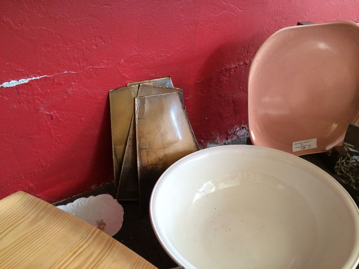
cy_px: 134
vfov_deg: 46.8
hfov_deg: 60.0
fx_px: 311
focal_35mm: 30
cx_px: 180
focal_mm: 4.12
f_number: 2.2
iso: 100
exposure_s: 1/30
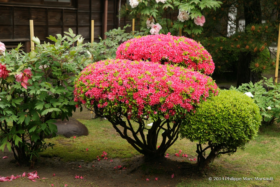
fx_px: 545
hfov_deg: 28.8
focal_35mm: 70
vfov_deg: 19.5
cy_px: 94
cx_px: 140
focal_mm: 70
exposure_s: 1/100
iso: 400
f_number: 5.6
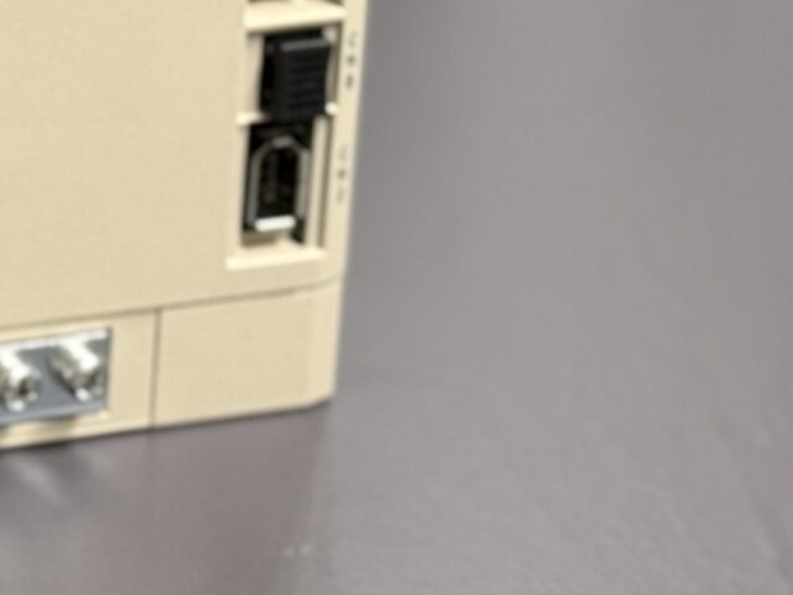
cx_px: -571
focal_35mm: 191
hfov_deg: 9.9
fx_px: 4378
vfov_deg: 7.7
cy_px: -159
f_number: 1.78
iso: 200
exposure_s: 1/33
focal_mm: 6.76
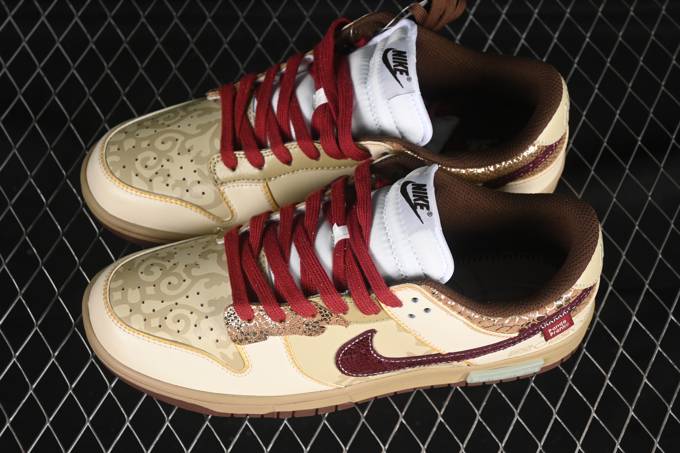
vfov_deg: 18.2
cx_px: 340
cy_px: 226
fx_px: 1417
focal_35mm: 75
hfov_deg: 27.0
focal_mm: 50
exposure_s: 1/60
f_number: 6.3
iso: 160
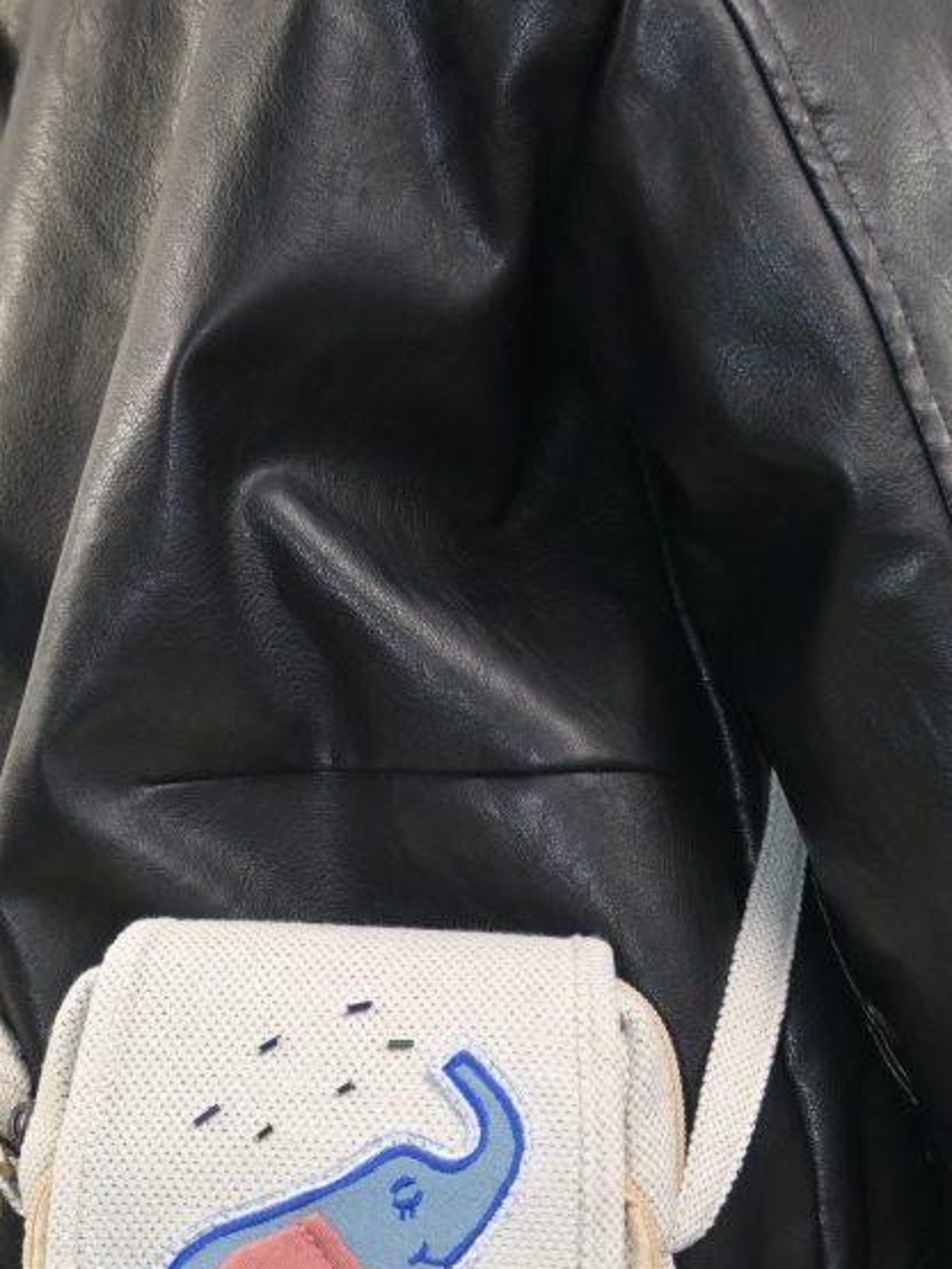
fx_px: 2859
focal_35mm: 78
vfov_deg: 24.2
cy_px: 1189
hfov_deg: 18.9
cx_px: 330
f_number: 4.2
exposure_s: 1/100
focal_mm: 25
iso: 200
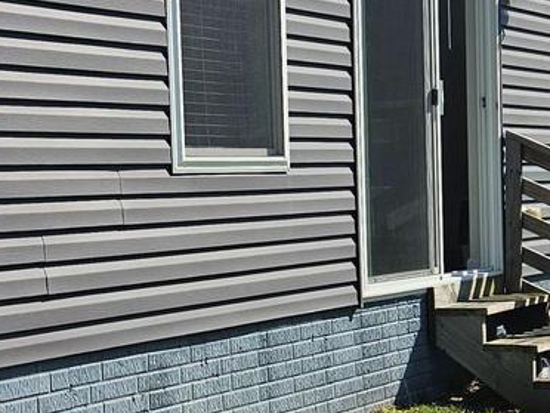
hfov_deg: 21.7
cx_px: 101
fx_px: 1414
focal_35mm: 89
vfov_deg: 16.6
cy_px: 277
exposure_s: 1/2346
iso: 25
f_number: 1.8
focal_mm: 5.4
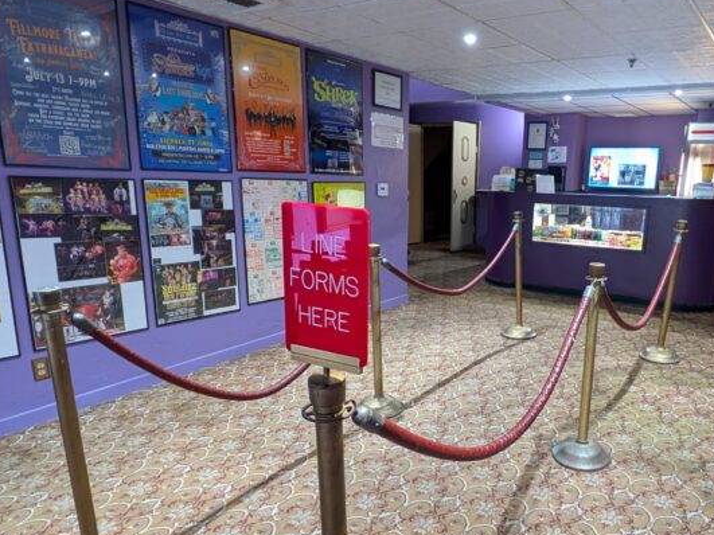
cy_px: 306
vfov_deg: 51.2
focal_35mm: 27
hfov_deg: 64.0
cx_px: 463
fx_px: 557
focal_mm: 1.83
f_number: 2.2
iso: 198
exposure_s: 1/25
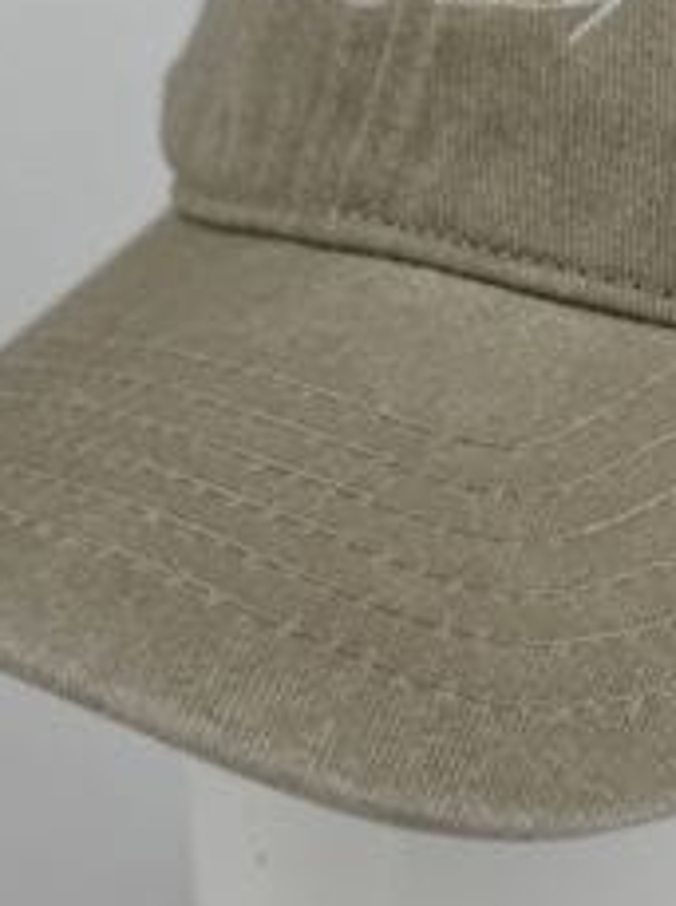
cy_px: 409
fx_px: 1828
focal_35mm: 70
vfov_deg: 27.8
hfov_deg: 20.6
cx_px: 597
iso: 80
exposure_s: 1/1560
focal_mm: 6.76
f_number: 1.78
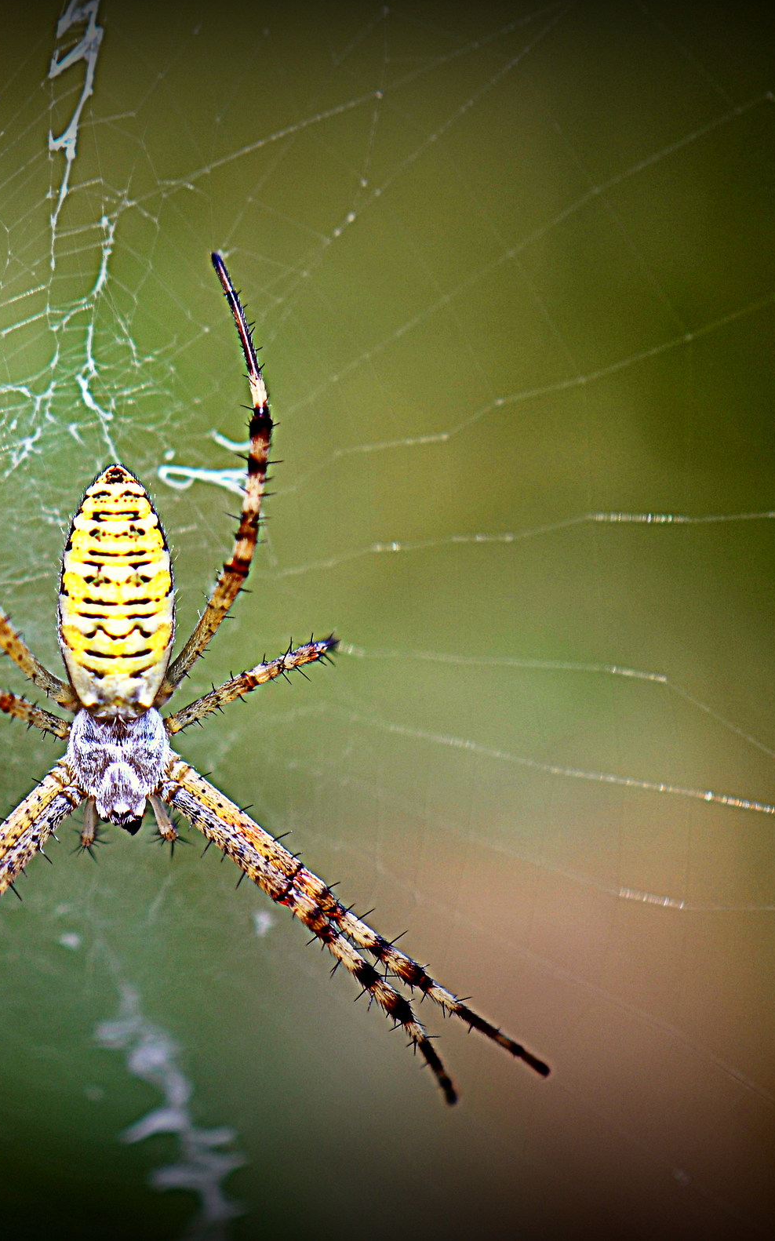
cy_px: 619
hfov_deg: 6.7
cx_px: 120
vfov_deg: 10.7
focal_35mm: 197
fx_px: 6653
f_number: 4
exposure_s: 1/1000
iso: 100
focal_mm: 85
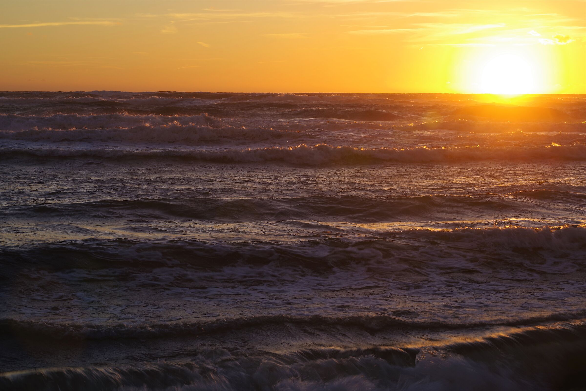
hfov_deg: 23.9
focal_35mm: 85
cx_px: 293
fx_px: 1384
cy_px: 196
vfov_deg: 16.1
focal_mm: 85
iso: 100
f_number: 16
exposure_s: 1/30
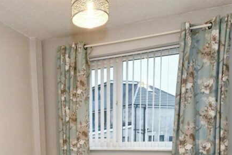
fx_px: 225
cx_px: 65
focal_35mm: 35
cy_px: 162
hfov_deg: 52.6
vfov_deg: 33.8
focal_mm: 15
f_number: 10
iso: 6400
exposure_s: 1/80
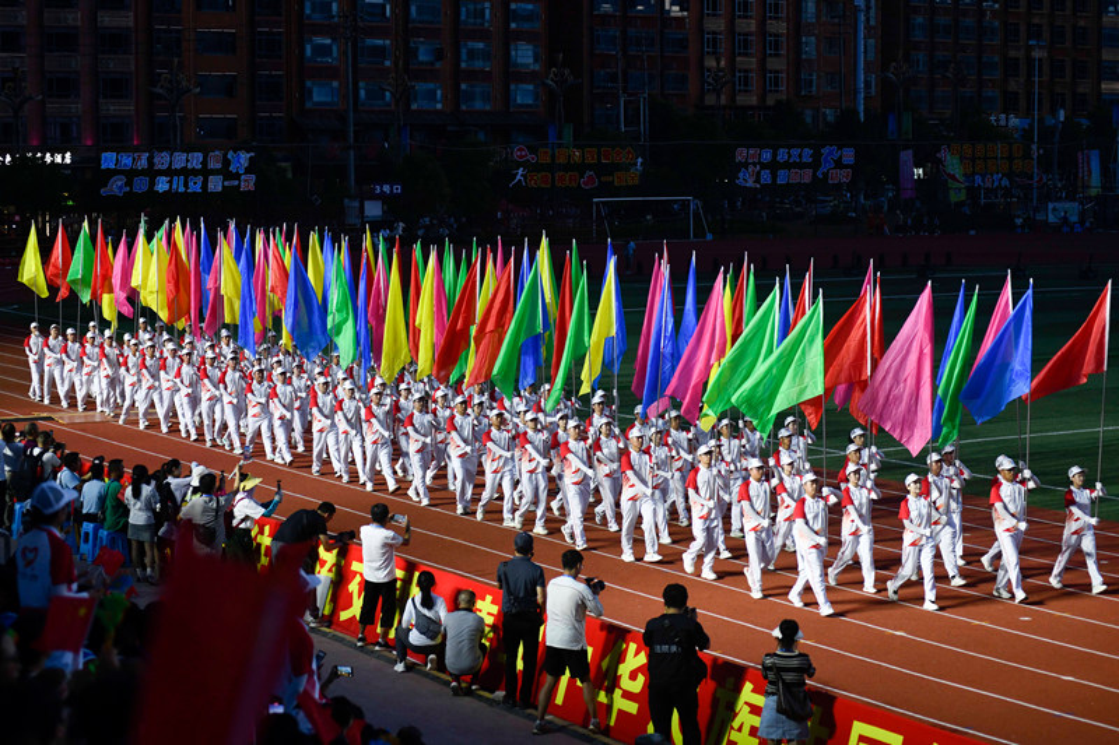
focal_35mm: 80
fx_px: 2486
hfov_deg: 25.4
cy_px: 372
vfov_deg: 17.1
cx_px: 560
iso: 1000
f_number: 4.5
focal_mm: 80
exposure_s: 1/800
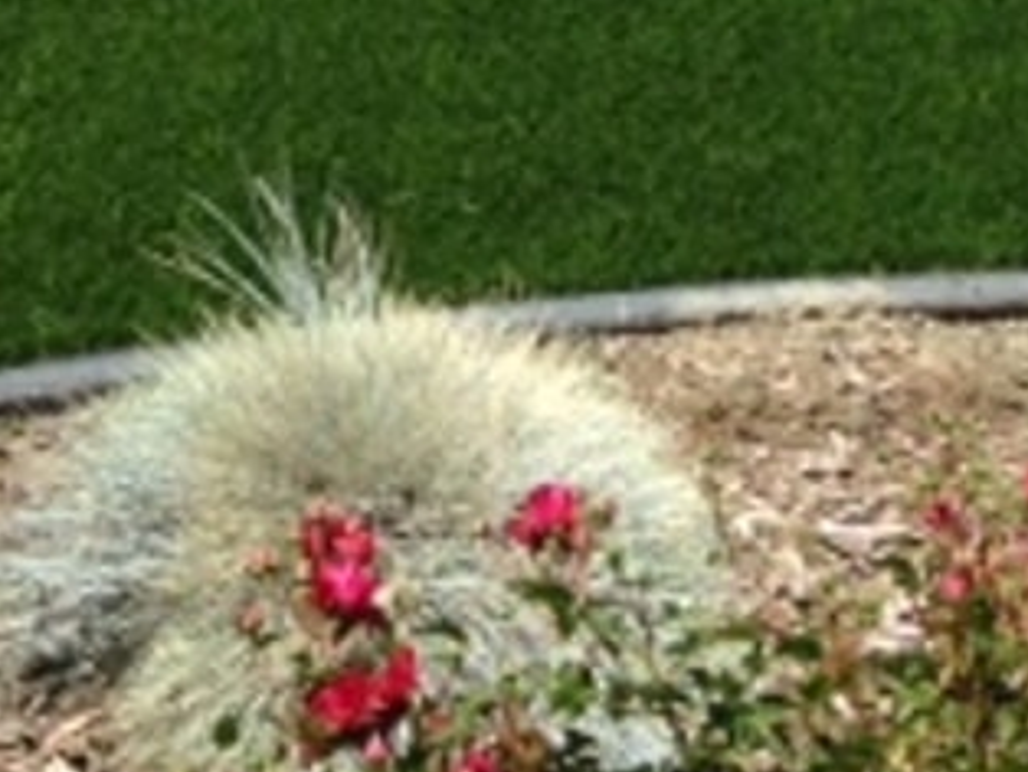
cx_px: 712
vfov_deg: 9.8
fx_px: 4161
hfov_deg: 14.1
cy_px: -785
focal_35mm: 140
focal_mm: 4.12
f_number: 2.4
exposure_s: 1/1391
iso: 50
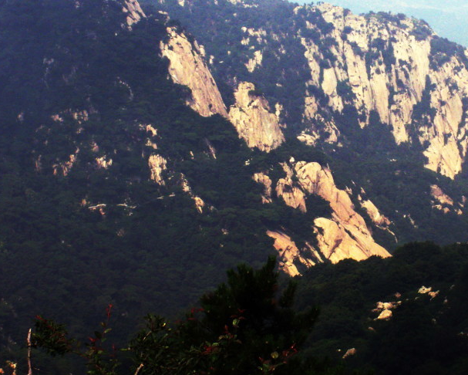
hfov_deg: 17.8
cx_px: 361
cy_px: 148
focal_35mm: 107
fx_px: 1483
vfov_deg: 14.4
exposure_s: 1/320
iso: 100
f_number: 8
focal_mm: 10.8
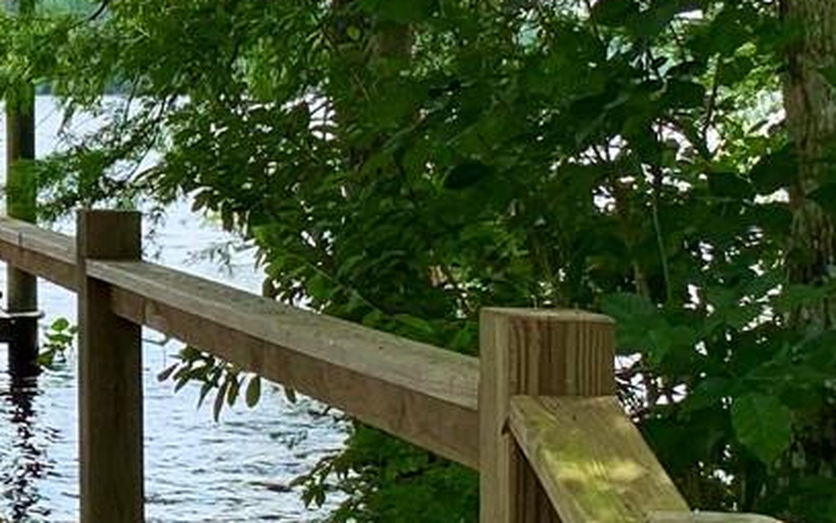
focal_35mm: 108
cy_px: 51
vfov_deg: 12.0
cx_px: -326
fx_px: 2461
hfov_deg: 17.7
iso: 25
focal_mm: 4.25
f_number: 1.8
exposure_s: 1/771
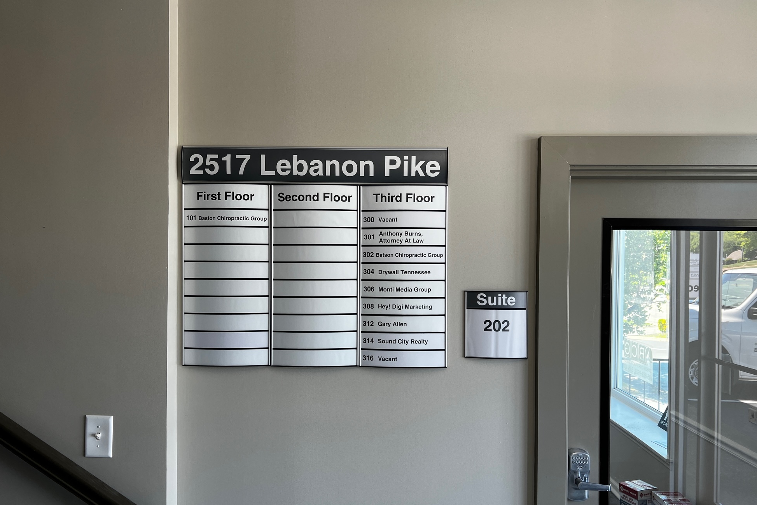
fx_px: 589
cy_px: 269
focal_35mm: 28
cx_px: 388
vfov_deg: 46.4
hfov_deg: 65.5
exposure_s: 1/170
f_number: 1.5
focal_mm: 5.7
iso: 64
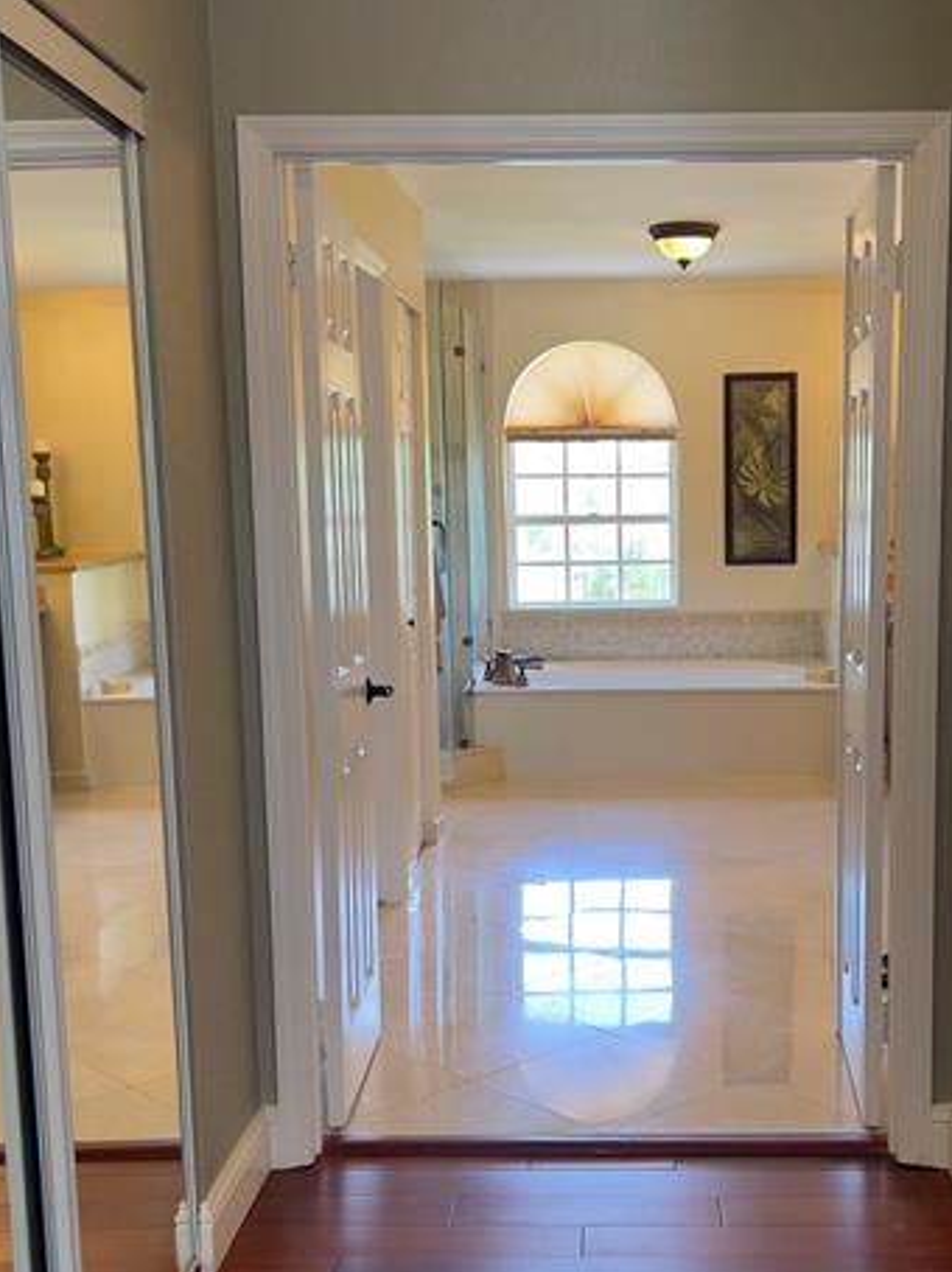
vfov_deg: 42.9
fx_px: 1615
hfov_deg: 32.6
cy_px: 712
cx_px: 619
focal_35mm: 44
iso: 80
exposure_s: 1/120
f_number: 1.5
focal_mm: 5.7
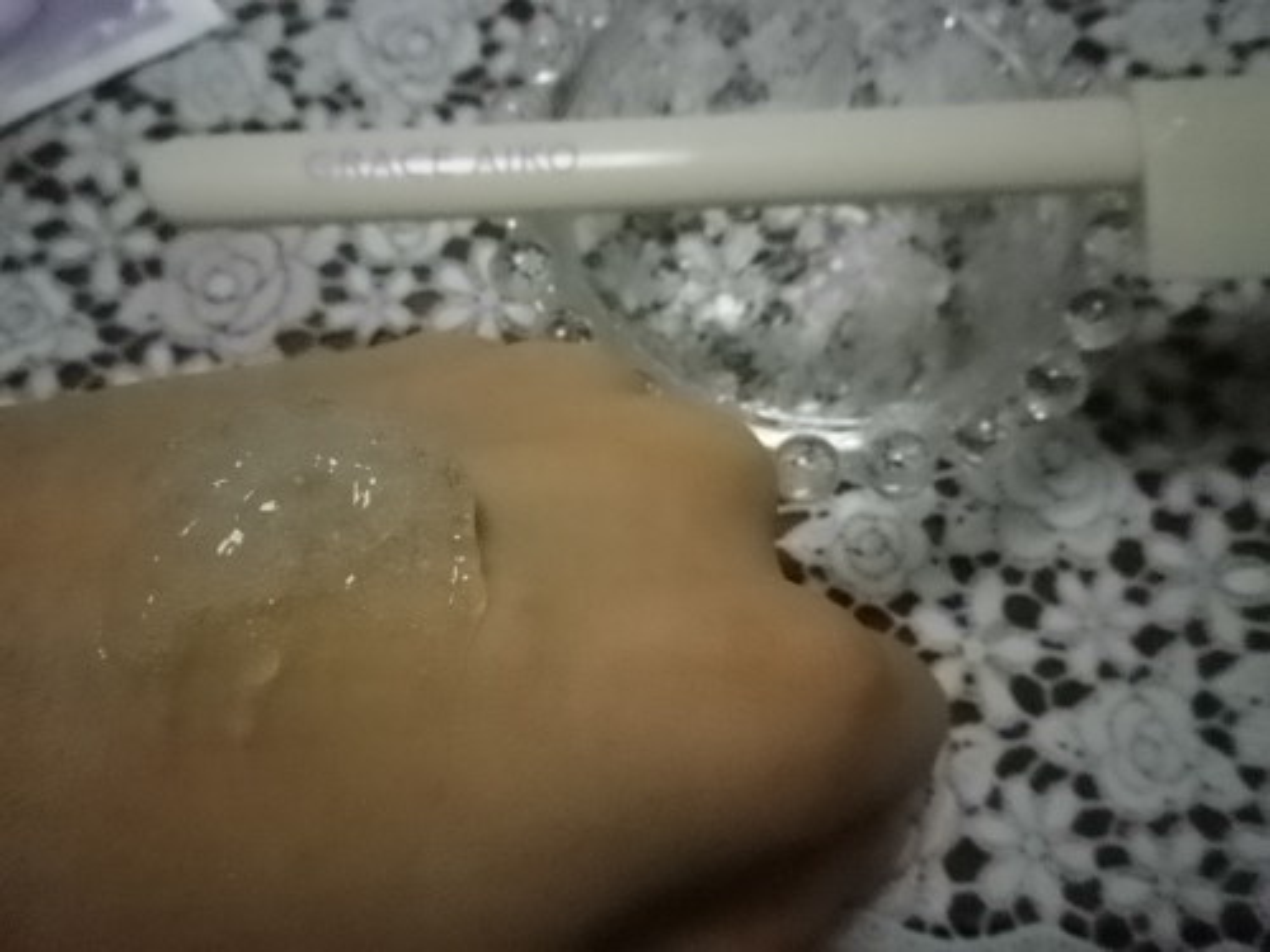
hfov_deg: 63.4
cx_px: 635
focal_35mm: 28
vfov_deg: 49.7
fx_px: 1027
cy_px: 476
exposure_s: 1/80
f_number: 3.5
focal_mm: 5.05
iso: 800
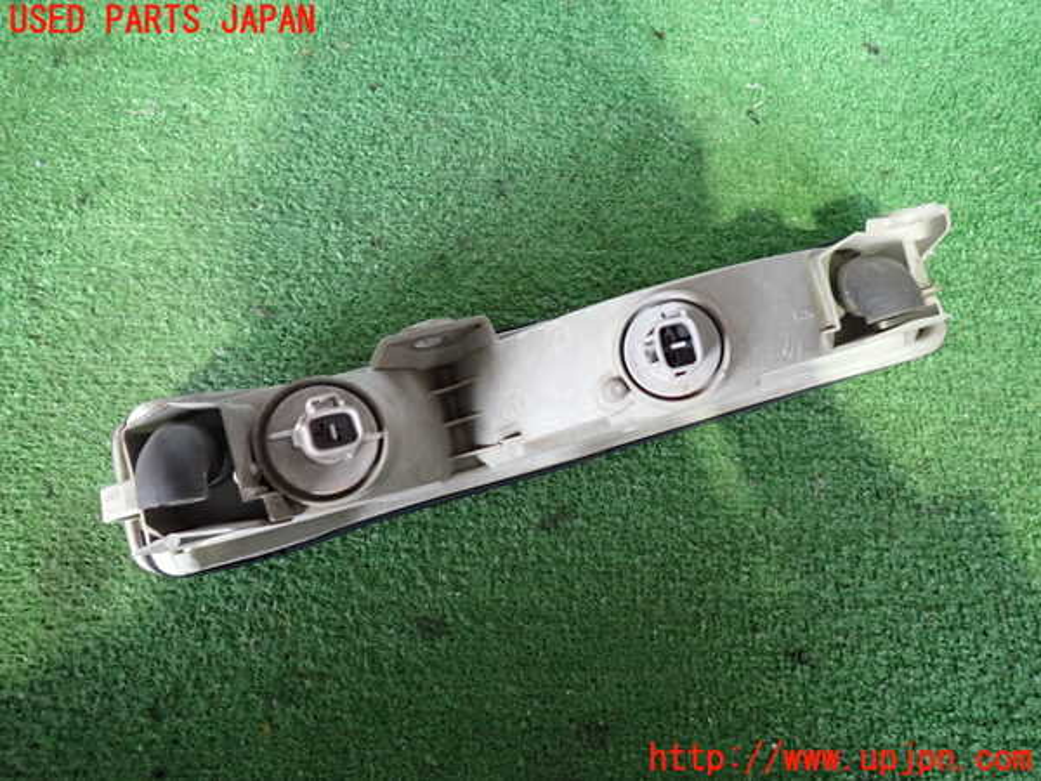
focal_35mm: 25
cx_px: 520
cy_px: 390
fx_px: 752
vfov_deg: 54.9
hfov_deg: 69.4
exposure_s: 1/30
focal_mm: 4.5
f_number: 2
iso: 640
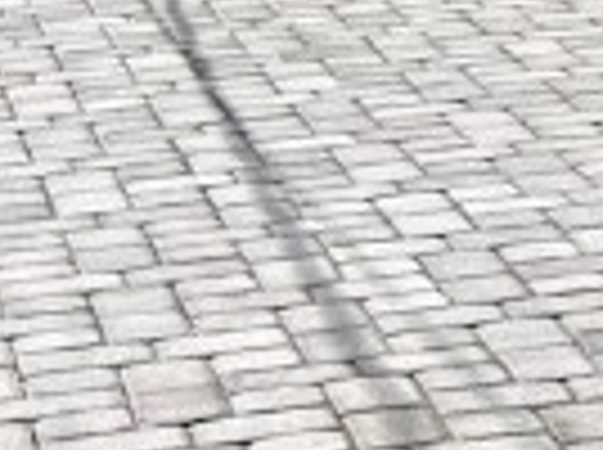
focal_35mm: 199
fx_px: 3460
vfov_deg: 7.4
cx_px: 1652
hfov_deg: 8.7
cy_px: -140
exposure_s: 1/3831
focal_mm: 5.7
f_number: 1.5
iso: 50
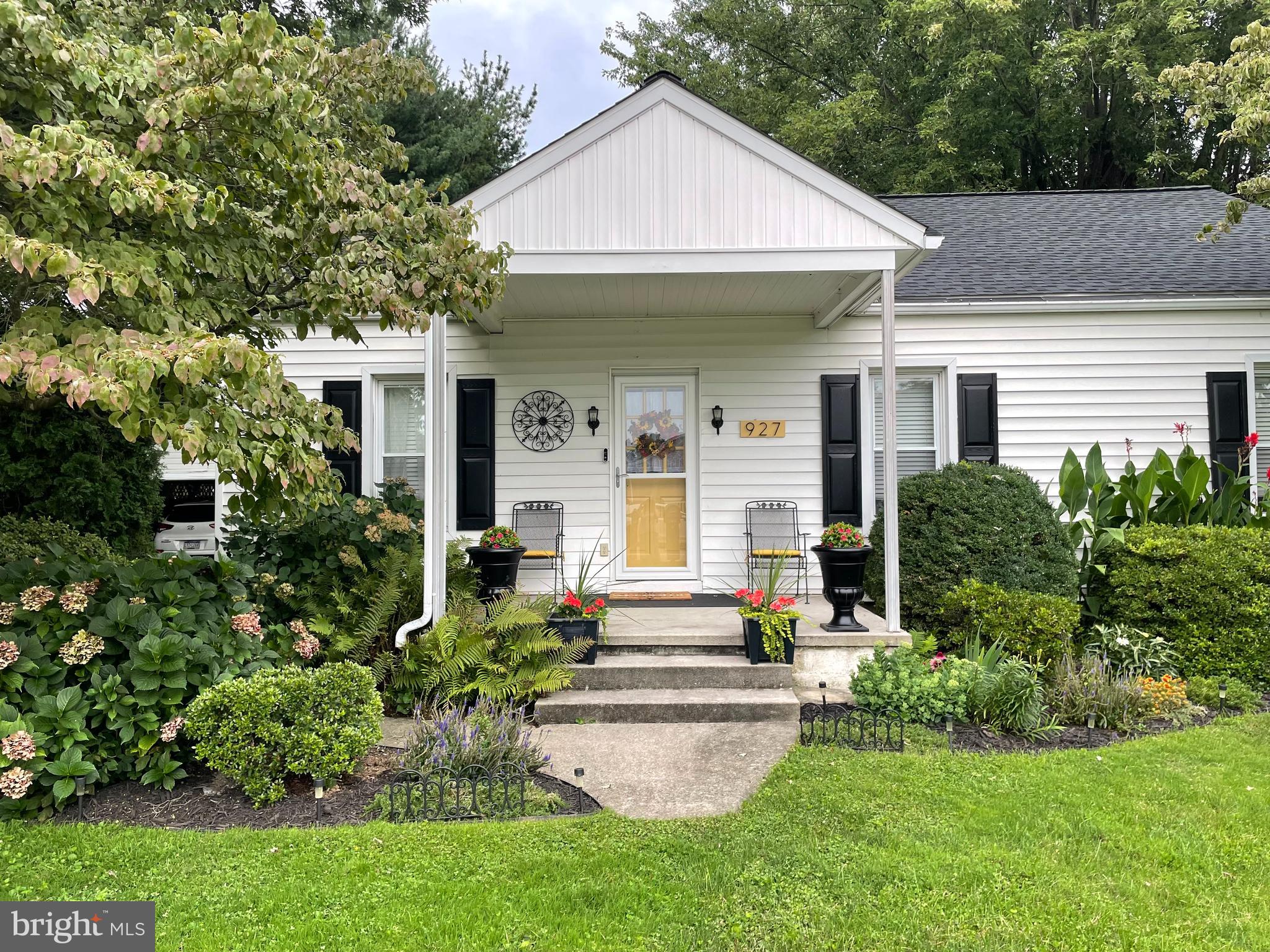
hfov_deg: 67.3
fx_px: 954
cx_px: 635
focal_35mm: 26
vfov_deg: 53.1
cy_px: 476
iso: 40
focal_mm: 4.2
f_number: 1.6
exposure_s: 1/121
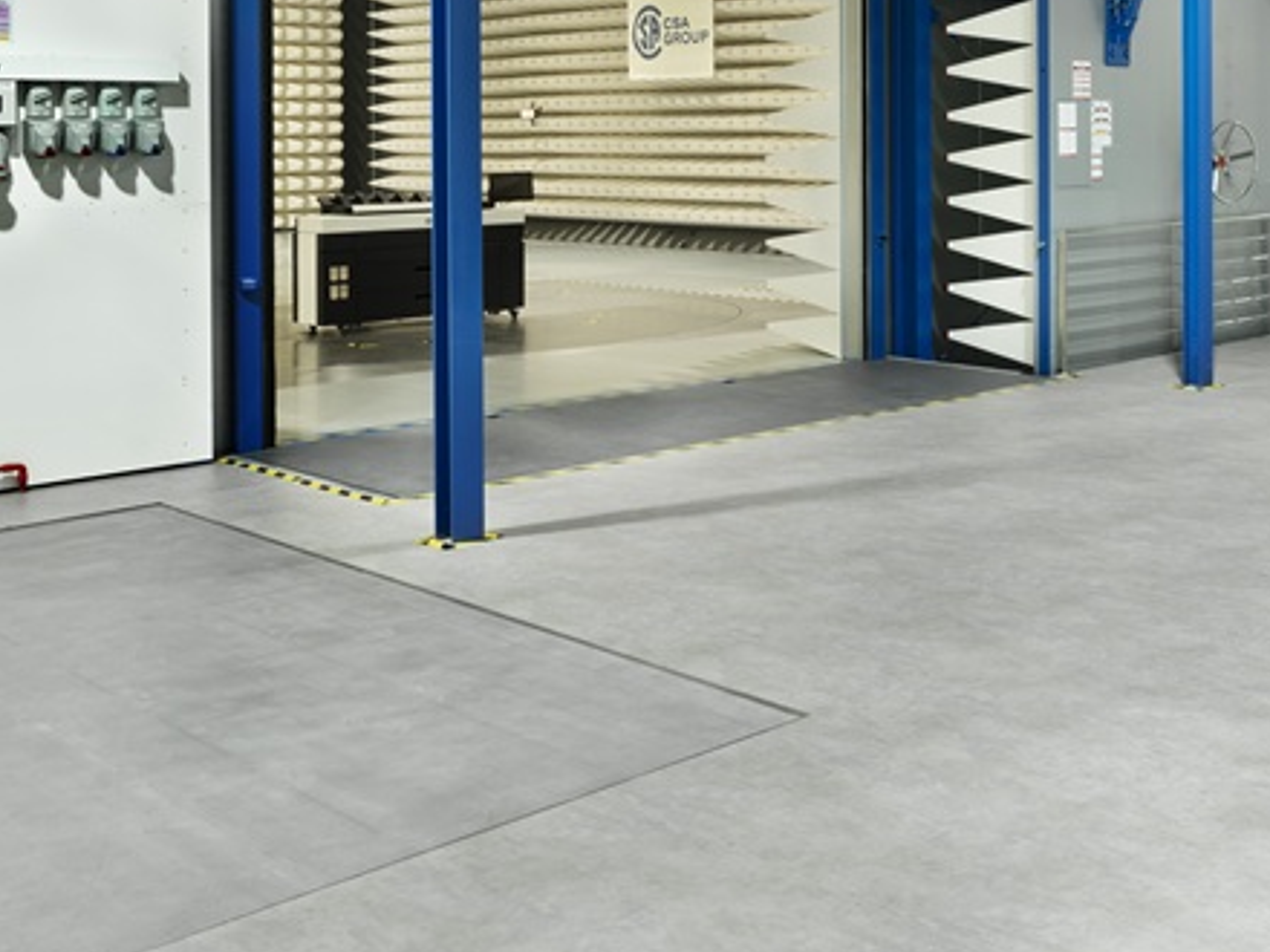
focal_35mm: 45
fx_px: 1651
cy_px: 100
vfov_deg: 30.8
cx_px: 1250
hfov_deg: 37.8
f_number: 16
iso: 200
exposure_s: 1/1.25
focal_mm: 27.4
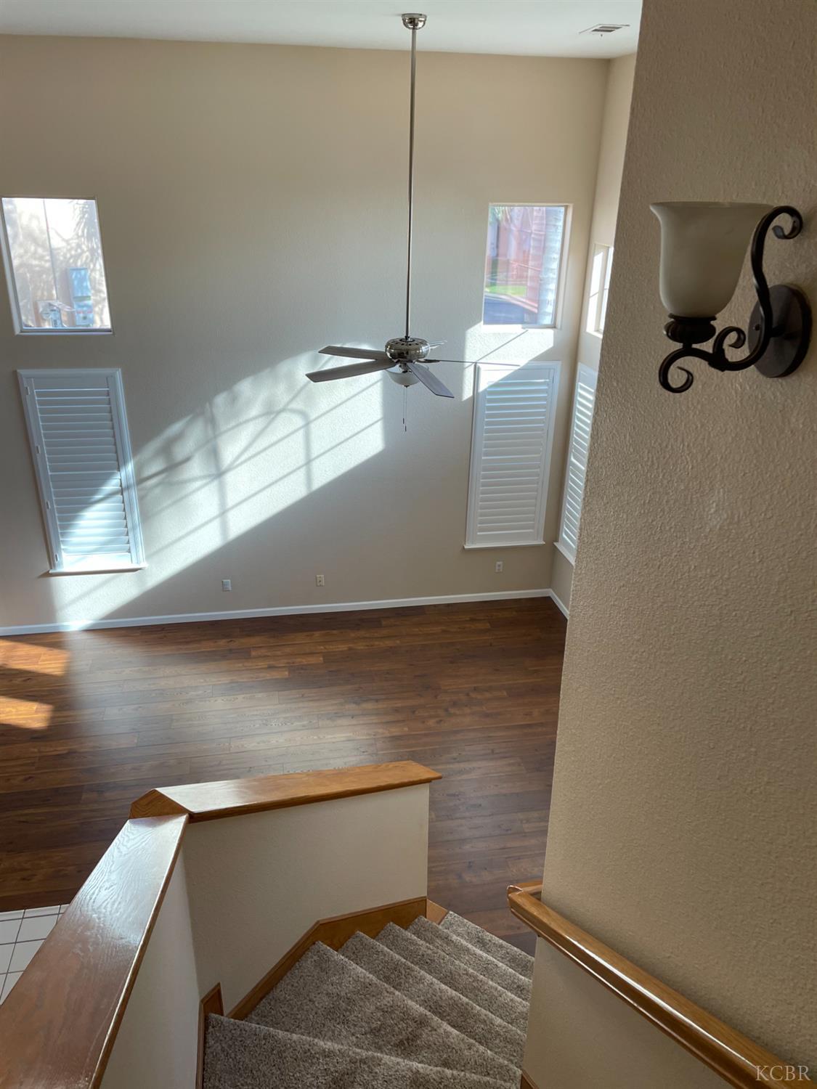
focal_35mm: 26
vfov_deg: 67.3
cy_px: 544
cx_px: 408
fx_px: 818
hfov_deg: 53.1
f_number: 1.6
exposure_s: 1/120
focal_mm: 4.2
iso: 50
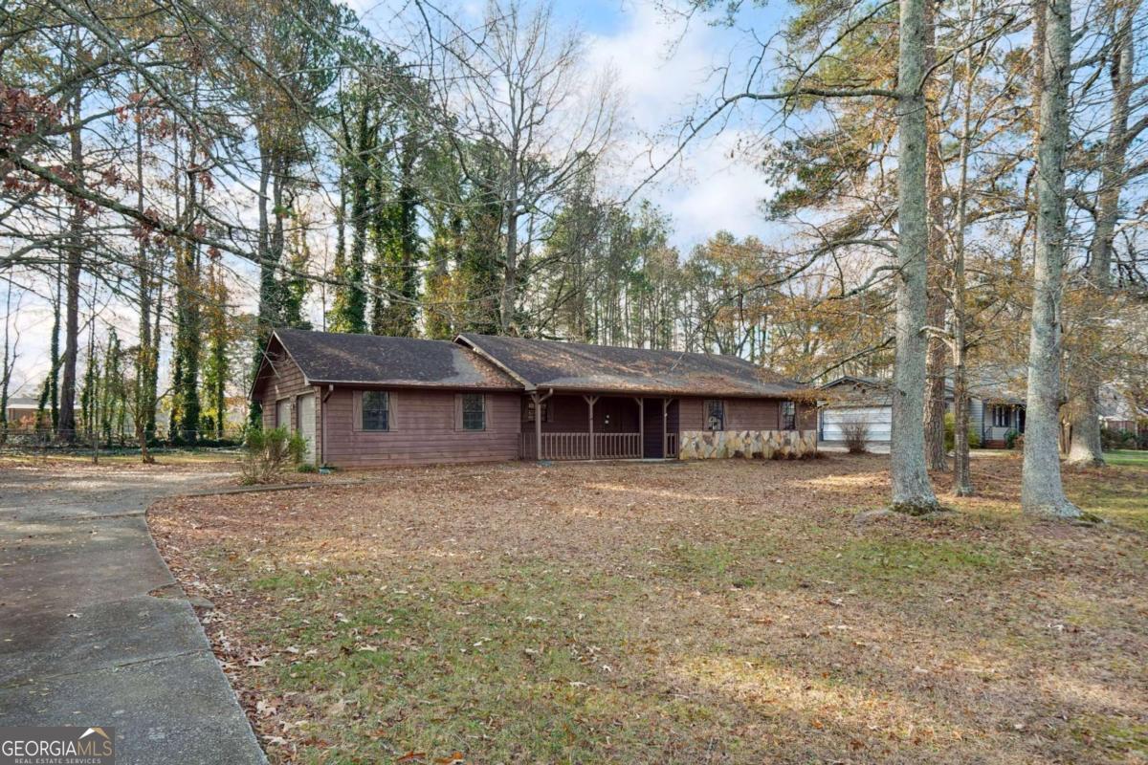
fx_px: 638
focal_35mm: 20
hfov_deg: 84.0
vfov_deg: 61.9
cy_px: 382
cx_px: 574
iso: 250
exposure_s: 1/30
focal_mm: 20
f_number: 8
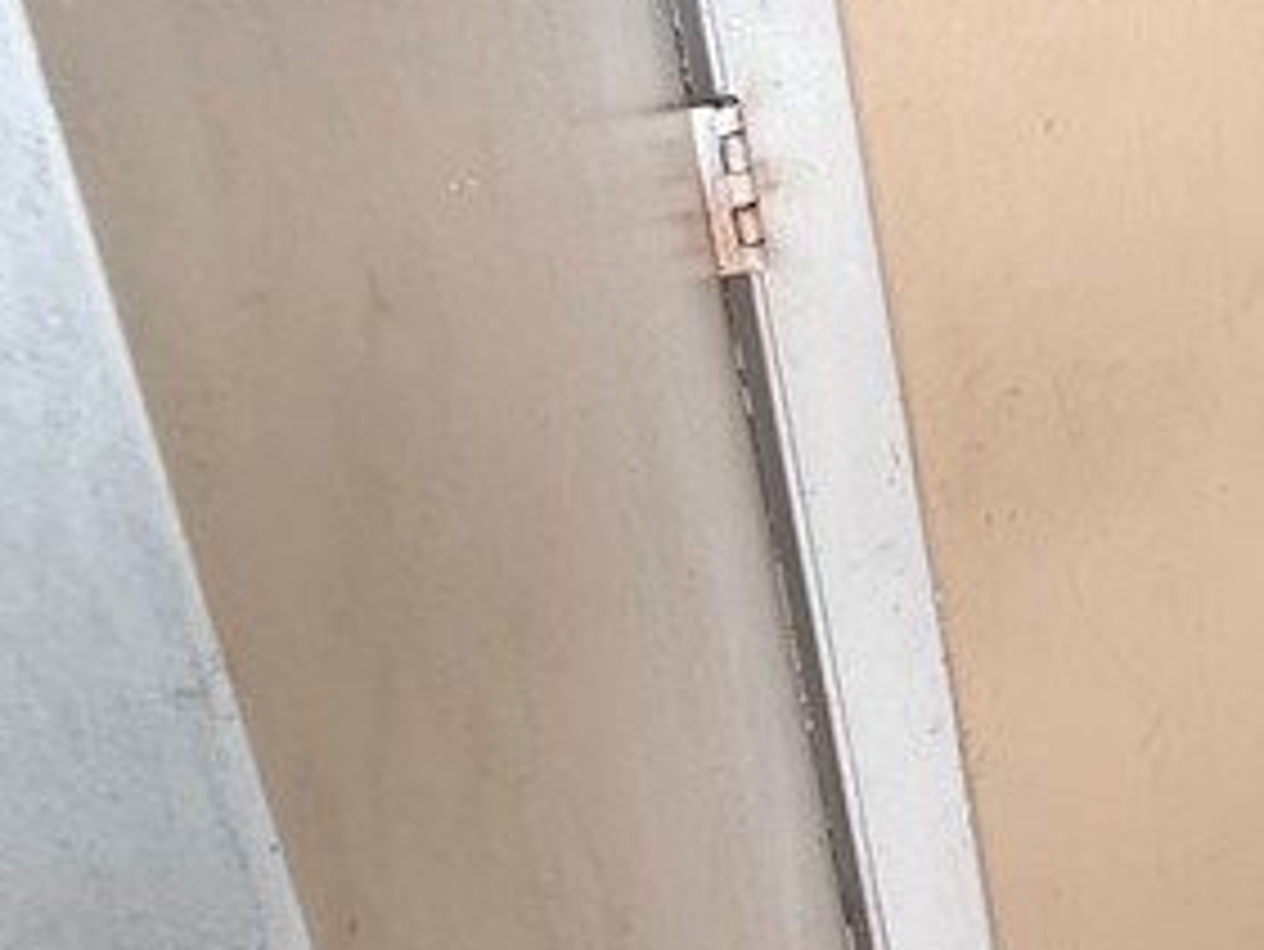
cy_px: 113
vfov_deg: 27.6
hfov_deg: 28.4
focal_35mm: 51
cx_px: 1768
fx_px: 1863
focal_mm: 2.22
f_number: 2.2
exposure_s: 1/99
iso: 80
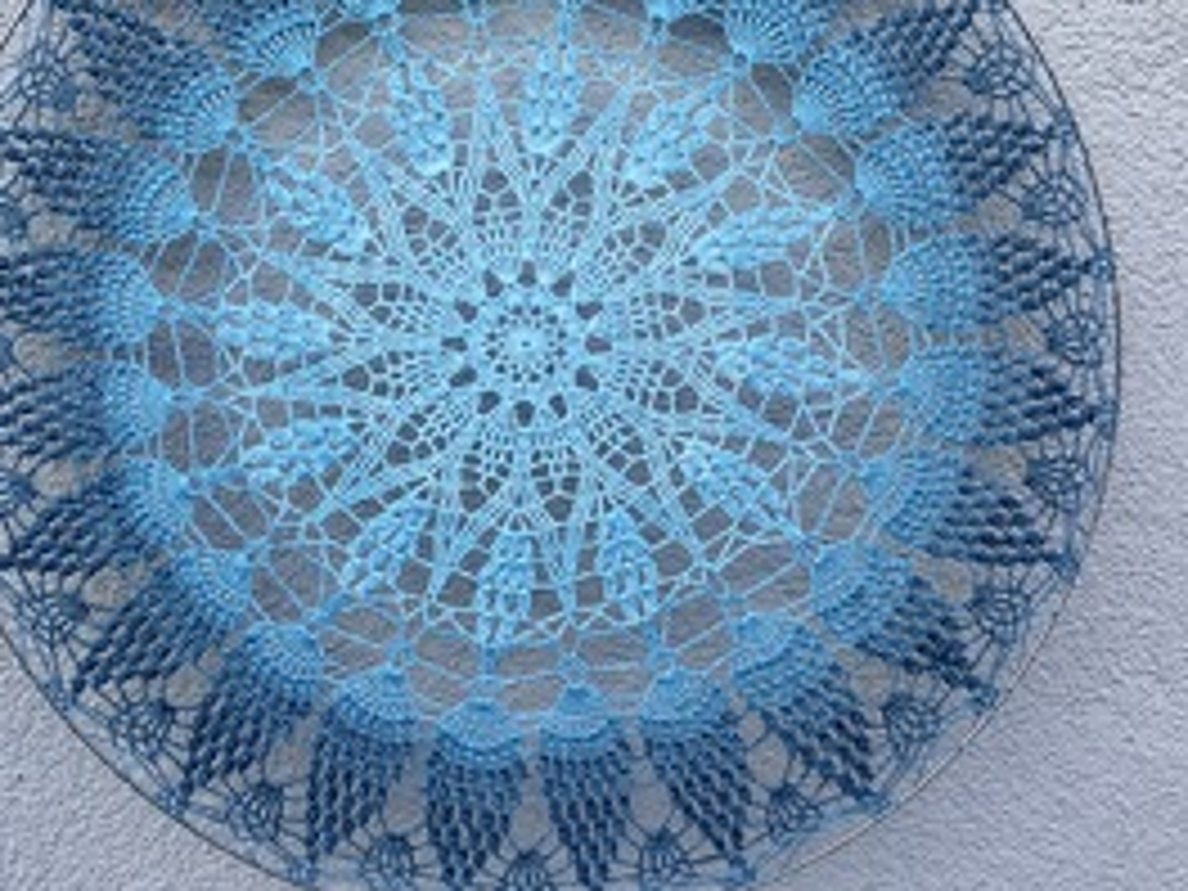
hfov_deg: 45.6
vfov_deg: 34.9
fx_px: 1407
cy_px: 328
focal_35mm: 41
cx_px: 488
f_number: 2.4
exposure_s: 1/186
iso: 25
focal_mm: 3.3
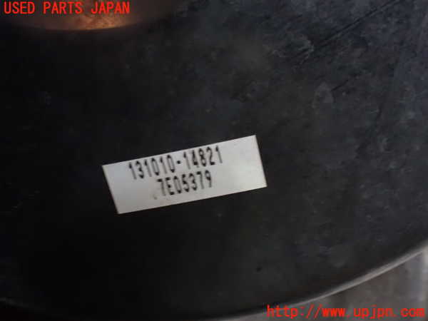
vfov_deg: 32.9
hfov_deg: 42.9
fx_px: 544
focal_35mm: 44
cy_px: 160
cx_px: 214
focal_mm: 7.84
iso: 1600
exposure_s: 1/15
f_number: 2.9
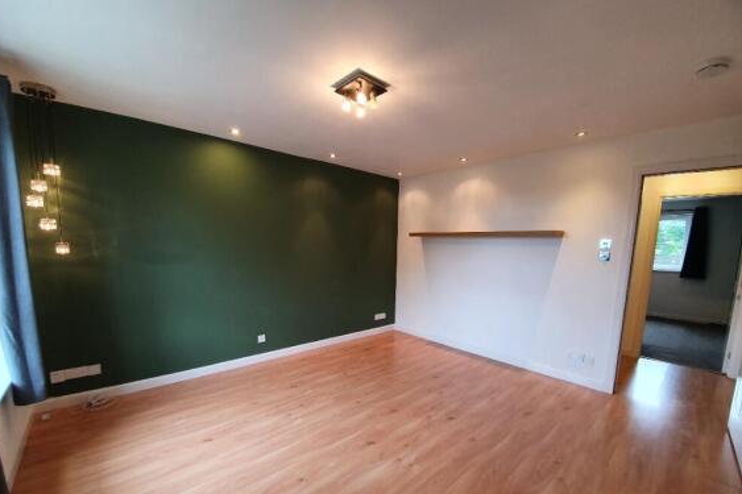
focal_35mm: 14
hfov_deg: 104.3
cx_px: 367
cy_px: 287
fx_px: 288
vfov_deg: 80.6
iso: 100
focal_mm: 1.8
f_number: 2.2
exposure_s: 1/50
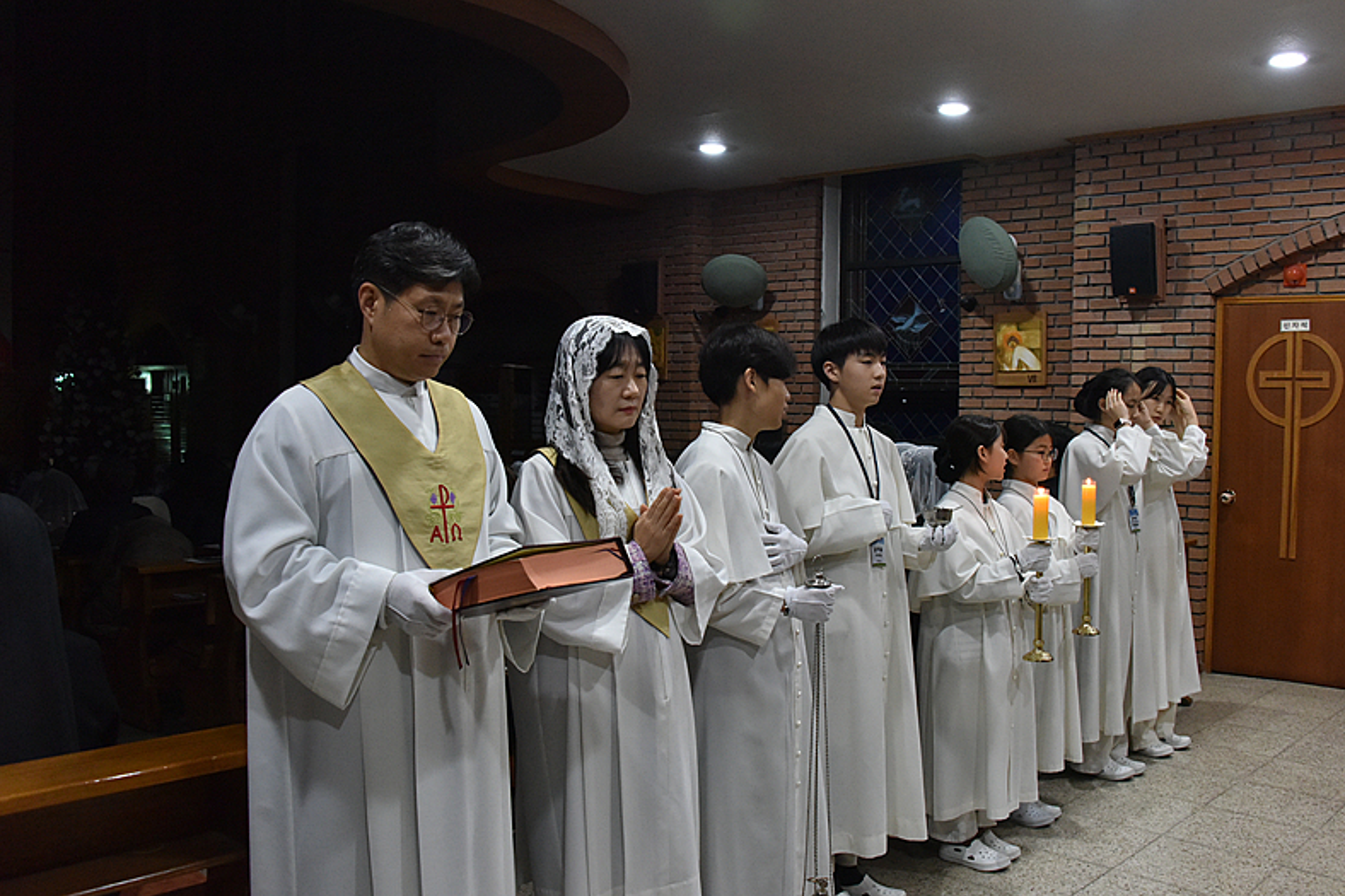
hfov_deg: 58.7
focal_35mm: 32
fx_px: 1195
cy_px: 447
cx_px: 725
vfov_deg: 41.1
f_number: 5
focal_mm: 28
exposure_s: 1/125
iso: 2800
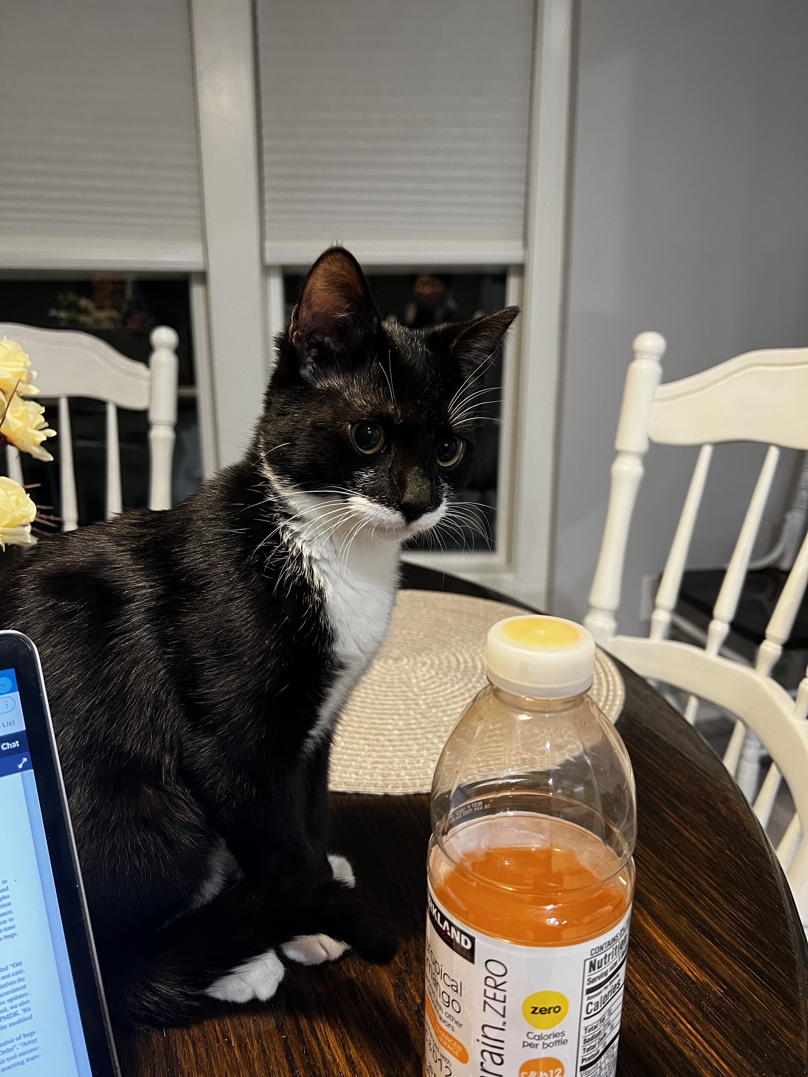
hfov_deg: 53.1
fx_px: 809
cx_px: 404
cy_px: 538
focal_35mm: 26
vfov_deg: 67.3
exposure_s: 1/60
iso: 250
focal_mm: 5.7
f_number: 1.5
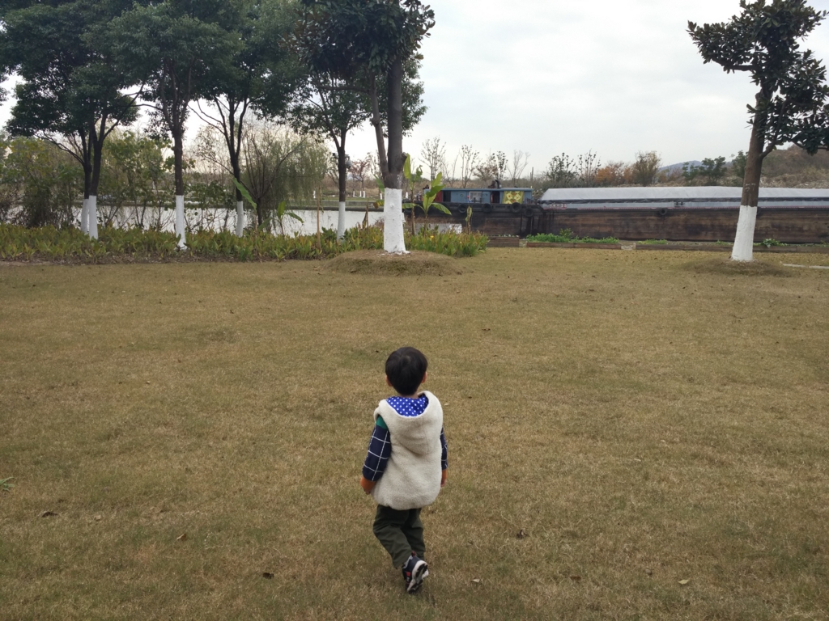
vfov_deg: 46.8
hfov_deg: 60.0
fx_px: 718
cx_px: 414
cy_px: 310
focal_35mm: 30
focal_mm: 4.12
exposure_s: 1/308
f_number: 2
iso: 100
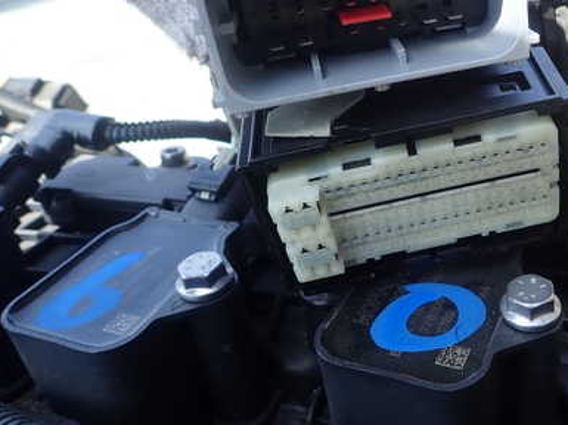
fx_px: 639
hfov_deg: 45.9
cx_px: 440
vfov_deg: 36.7
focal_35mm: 39
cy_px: 179
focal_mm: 4.5
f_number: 2.8
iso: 100
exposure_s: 1/160
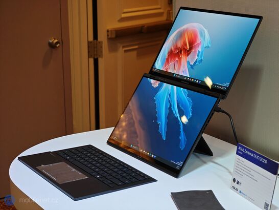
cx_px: 140
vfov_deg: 19.7
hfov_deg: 26.0
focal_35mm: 75
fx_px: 605
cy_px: 105
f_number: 1.8
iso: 160
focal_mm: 12.28
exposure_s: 1/120
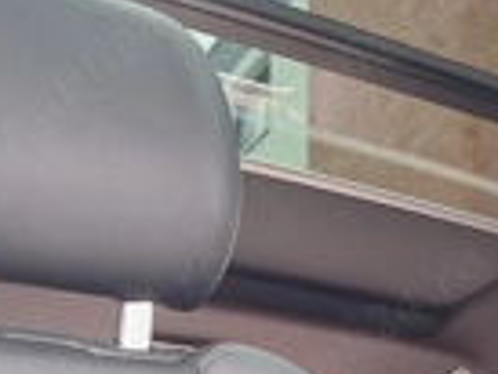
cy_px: 396
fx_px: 965
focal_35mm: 67
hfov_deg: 27.3
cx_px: 494
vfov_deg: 21.0
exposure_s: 1/50
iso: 100
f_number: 1.8
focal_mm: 5.54
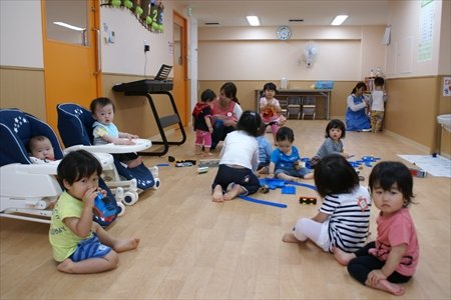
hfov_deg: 57.2
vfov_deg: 40.0
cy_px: 150
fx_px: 413
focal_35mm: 33
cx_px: 226
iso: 200
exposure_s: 1/40
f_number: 4
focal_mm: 22
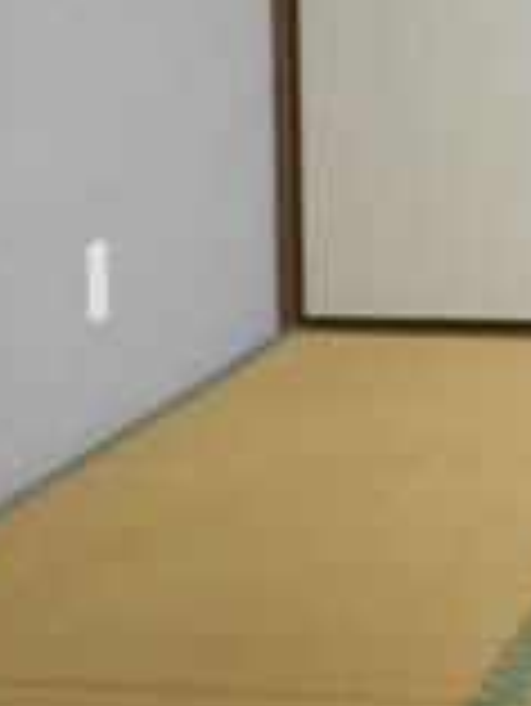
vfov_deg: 17.9
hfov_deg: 13.2
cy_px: -49
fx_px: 2165
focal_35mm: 106
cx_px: 806
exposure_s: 1/250
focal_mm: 4.6
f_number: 3.2
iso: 450
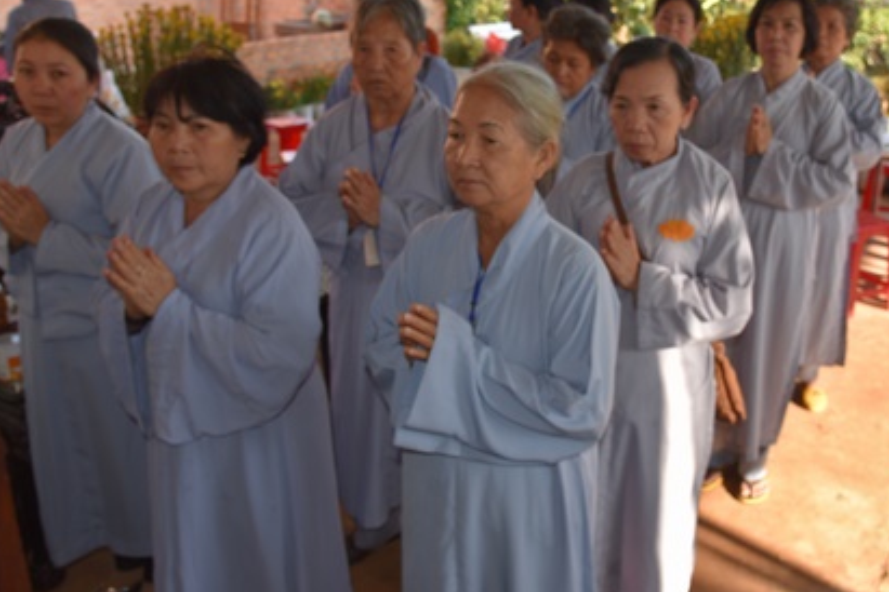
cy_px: 240
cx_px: 549
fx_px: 938
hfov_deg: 50.2
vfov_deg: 34.9
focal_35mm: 38
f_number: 5.6
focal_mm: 24
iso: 160
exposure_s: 1/125
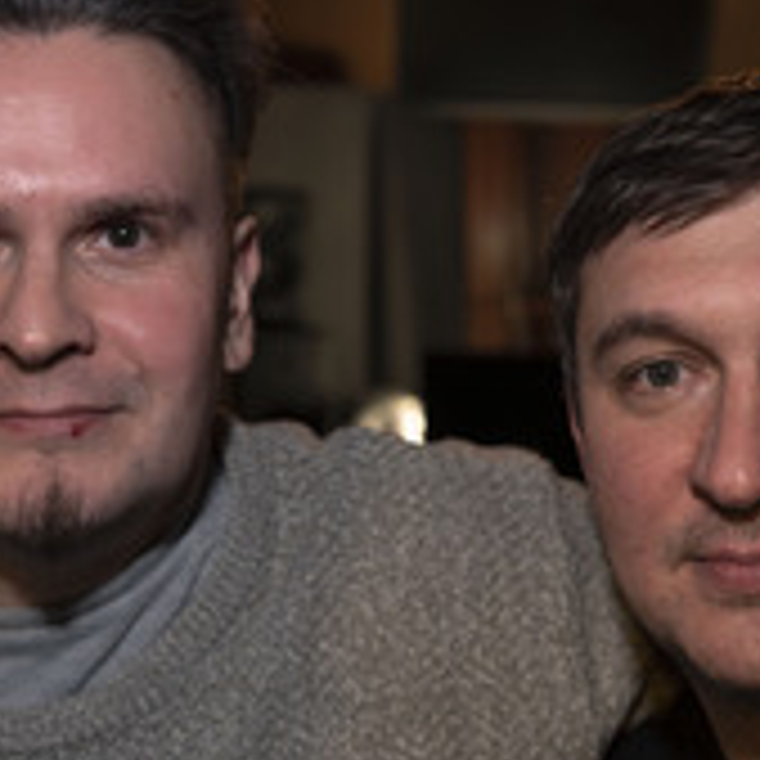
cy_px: 319
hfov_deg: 18.7
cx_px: 468
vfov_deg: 18.7
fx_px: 2310
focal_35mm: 93
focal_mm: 35
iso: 2000
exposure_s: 1/125
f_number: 3.5
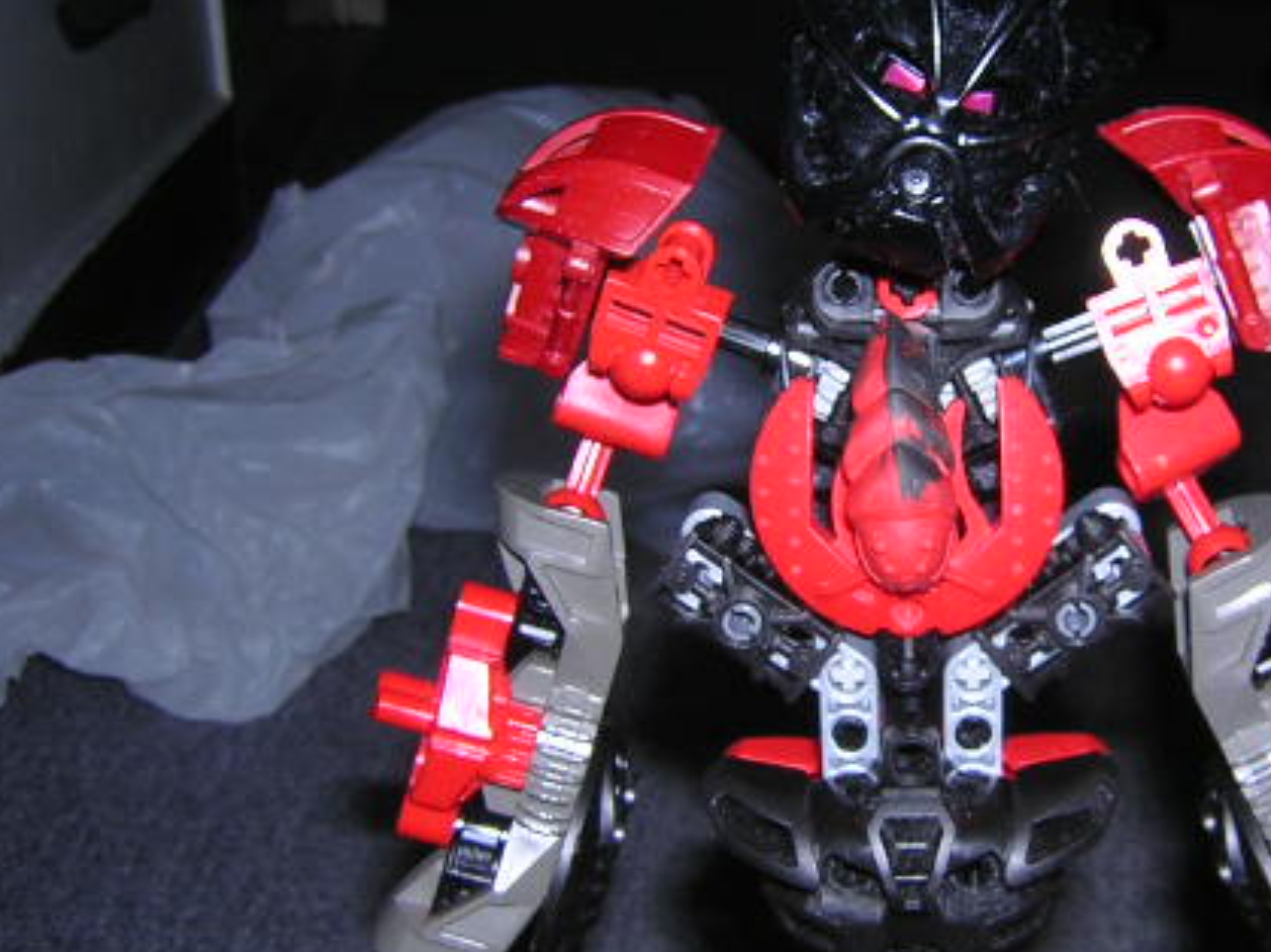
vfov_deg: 26.5
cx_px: 949
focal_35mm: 55
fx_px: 2019
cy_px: 455
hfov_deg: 34.2
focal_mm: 4.7
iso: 100
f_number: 5.2
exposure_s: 1/60.1
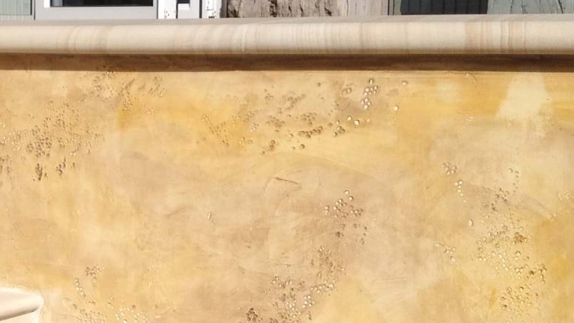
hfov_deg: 20.3
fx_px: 1553
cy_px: 270
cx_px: -5
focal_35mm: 102
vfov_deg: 11.8
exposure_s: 1/4255
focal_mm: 4.28
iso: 50
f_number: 2.4
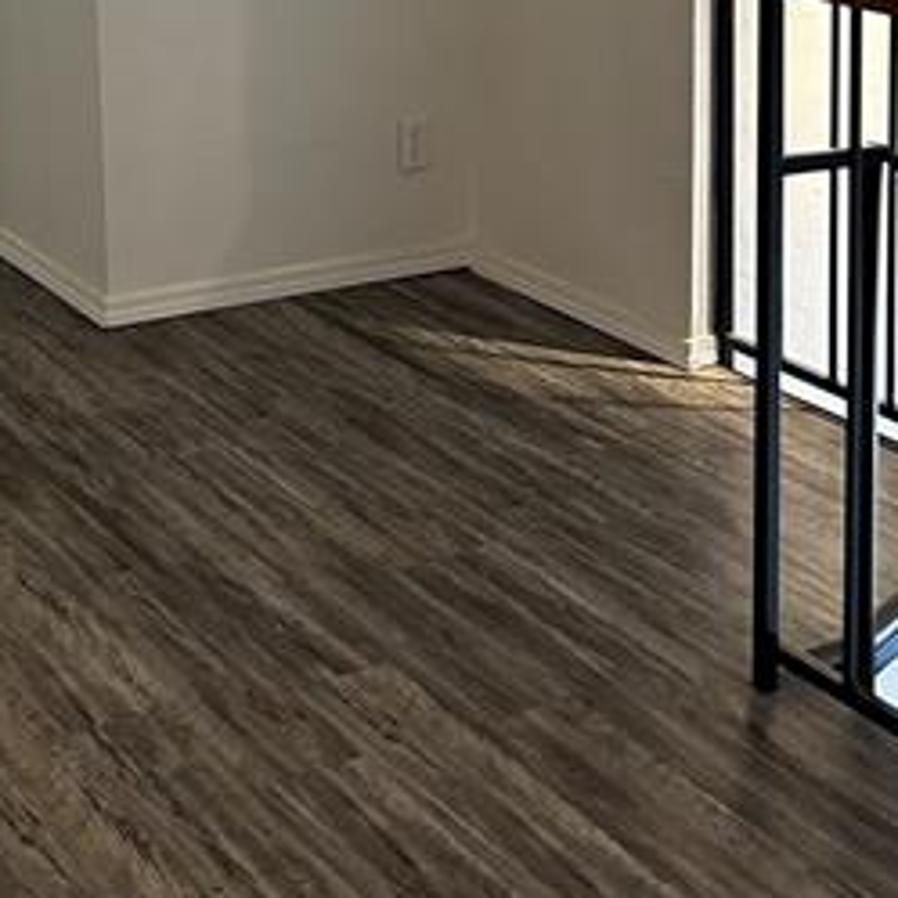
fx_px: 2084
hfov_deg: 23.2
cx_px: -36
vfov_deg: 22.2
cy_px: -213
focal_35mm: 71
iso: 125
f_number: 1.5
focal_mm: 5.7
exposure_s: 1/60
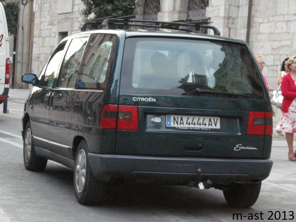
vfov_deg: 17.0
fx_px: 744
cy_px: 111
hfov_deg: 22.5
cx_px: 148
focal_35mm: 87
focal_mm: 18.6
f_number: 4.3
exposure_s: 1/125
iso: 579
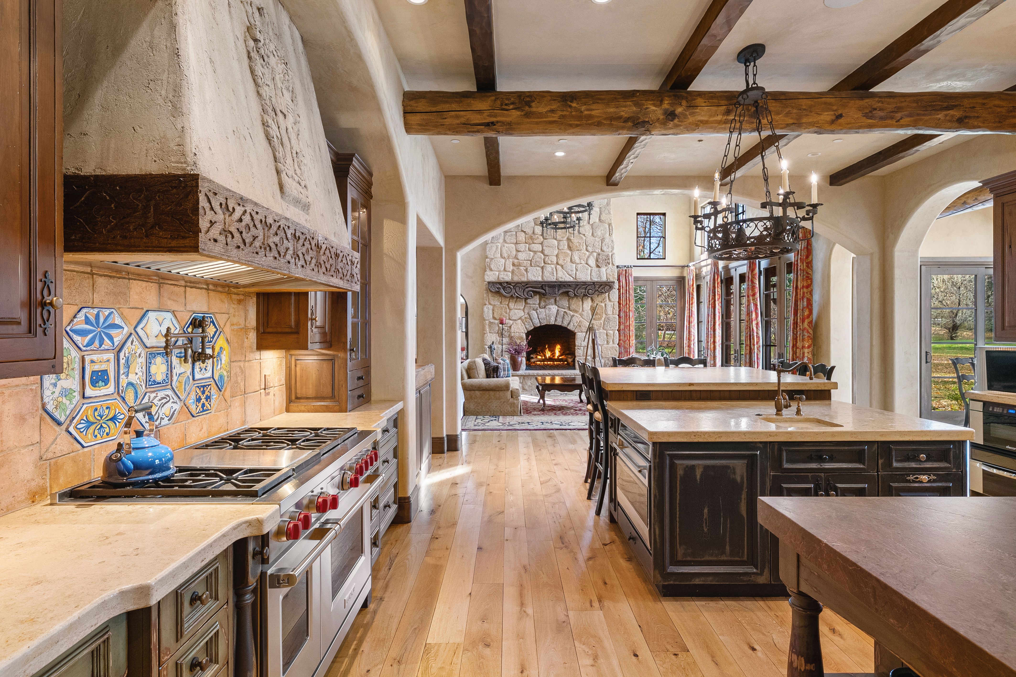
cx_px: 508
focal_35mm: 19
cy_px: 338
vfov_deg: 64.6
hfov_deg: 86.9
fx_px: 536
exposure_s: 1.6
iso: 640
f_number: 9
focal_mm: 19
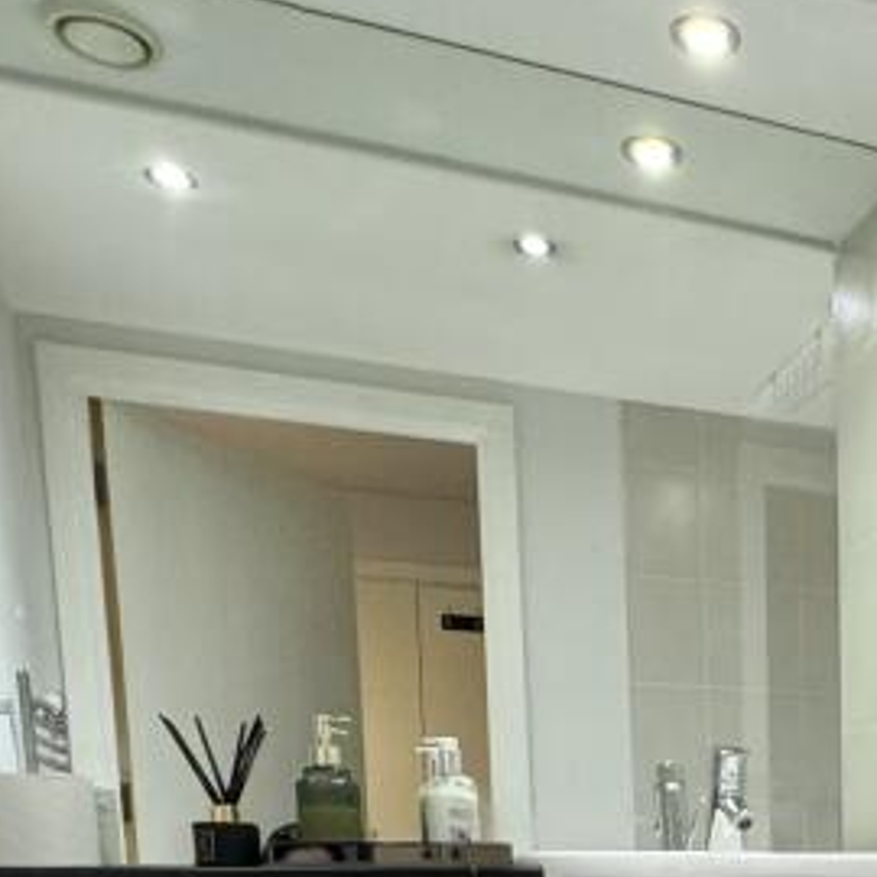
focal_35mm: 47
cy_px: 1072
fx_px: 1347
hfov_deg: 32.0
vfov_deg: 30.3
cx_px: 955
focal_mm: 2.22
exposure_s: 1/50
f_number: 2.2
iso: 400
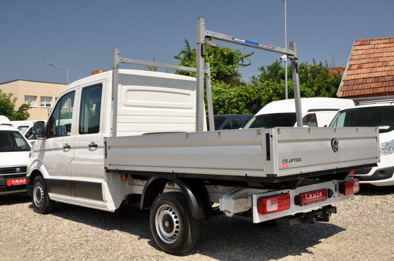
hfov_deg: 51.3
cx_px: 197
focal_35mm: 38
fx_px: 410
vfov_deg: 35.4
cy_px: 130
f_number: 10
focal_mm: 25
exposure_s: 1/400
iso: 500
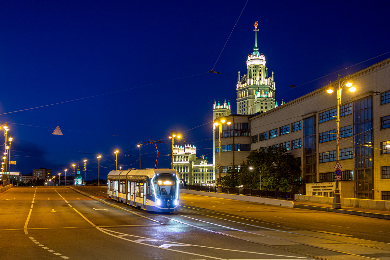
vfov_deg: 31.2
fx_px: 466
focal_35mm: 43
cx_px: 195
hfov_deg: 45.4
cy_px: 130
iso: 200
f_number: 3.2
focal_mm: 16.01
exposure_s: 1/5
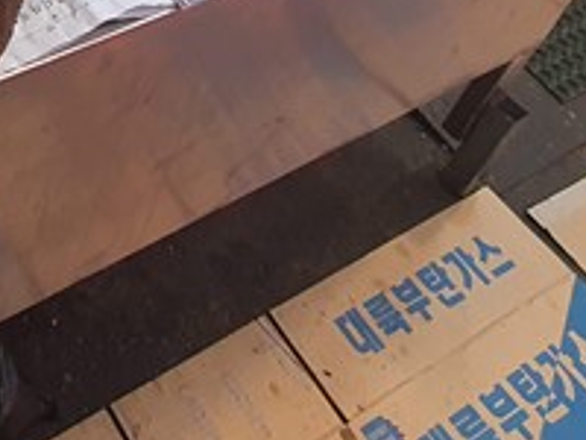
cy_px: -334
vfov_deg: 20.5
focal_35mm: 52
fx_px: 880
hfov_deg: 29.7
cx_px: -170
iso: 125
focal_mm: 1.8
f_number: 2.2
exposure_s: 1/60
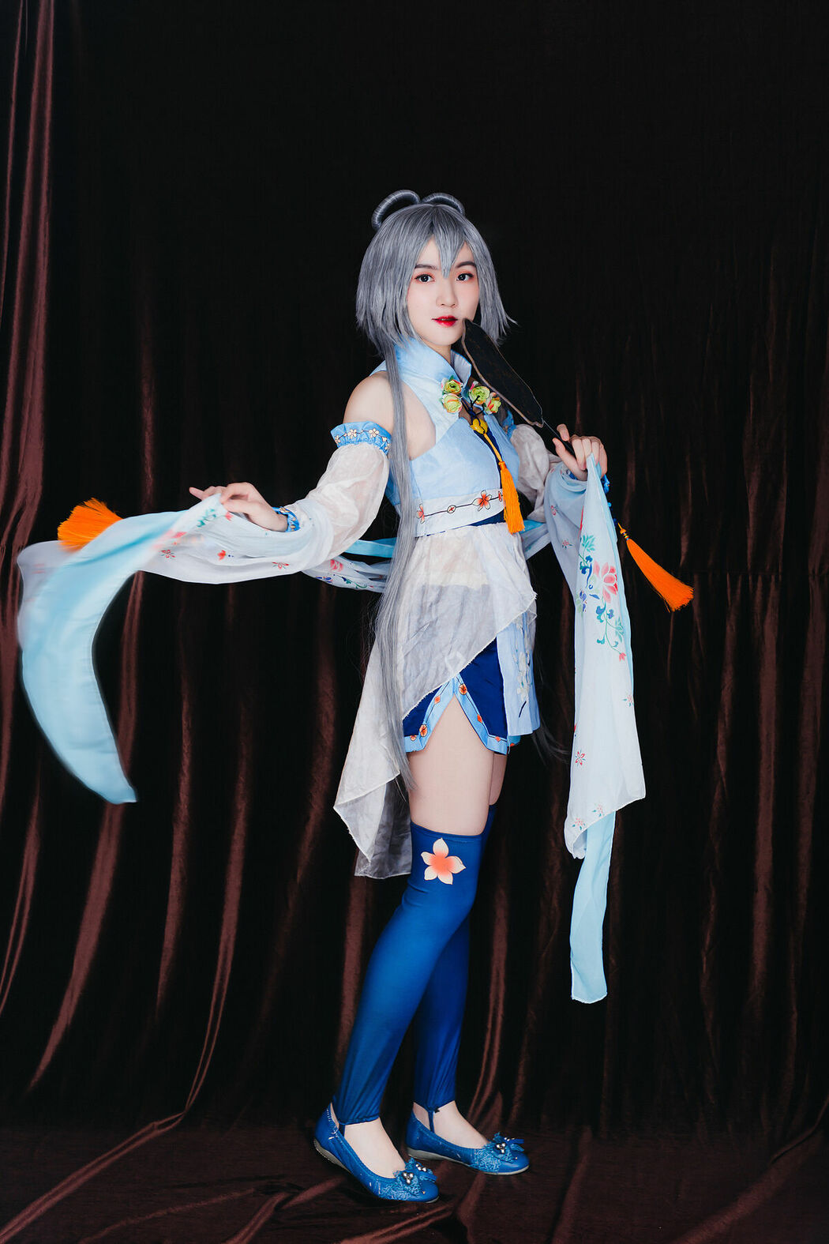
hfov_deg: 22.6
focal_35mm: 60
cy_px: 622
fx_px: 2072
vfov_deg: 33.4
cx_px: 414
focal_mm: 60
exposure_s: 1/160
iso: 100
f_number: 4
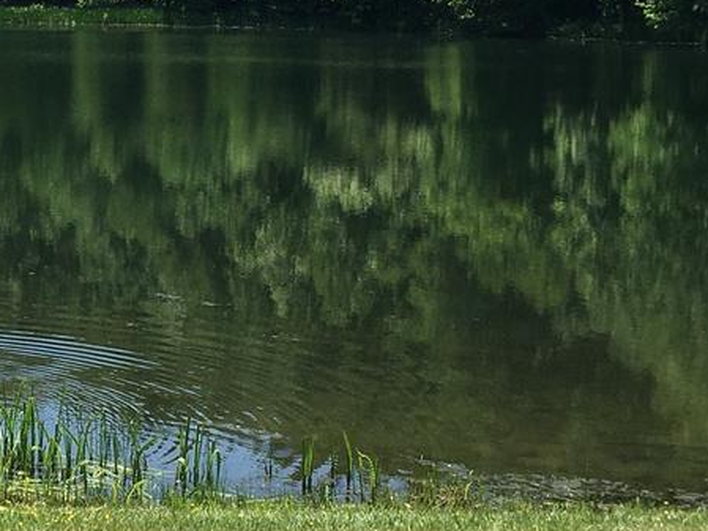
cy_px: 136
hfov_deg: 19.9
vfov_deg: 15.8
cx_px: -115
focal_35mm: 93
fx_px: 1903
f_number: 2.2
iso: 25
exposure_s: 1/1350
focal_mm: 4.15
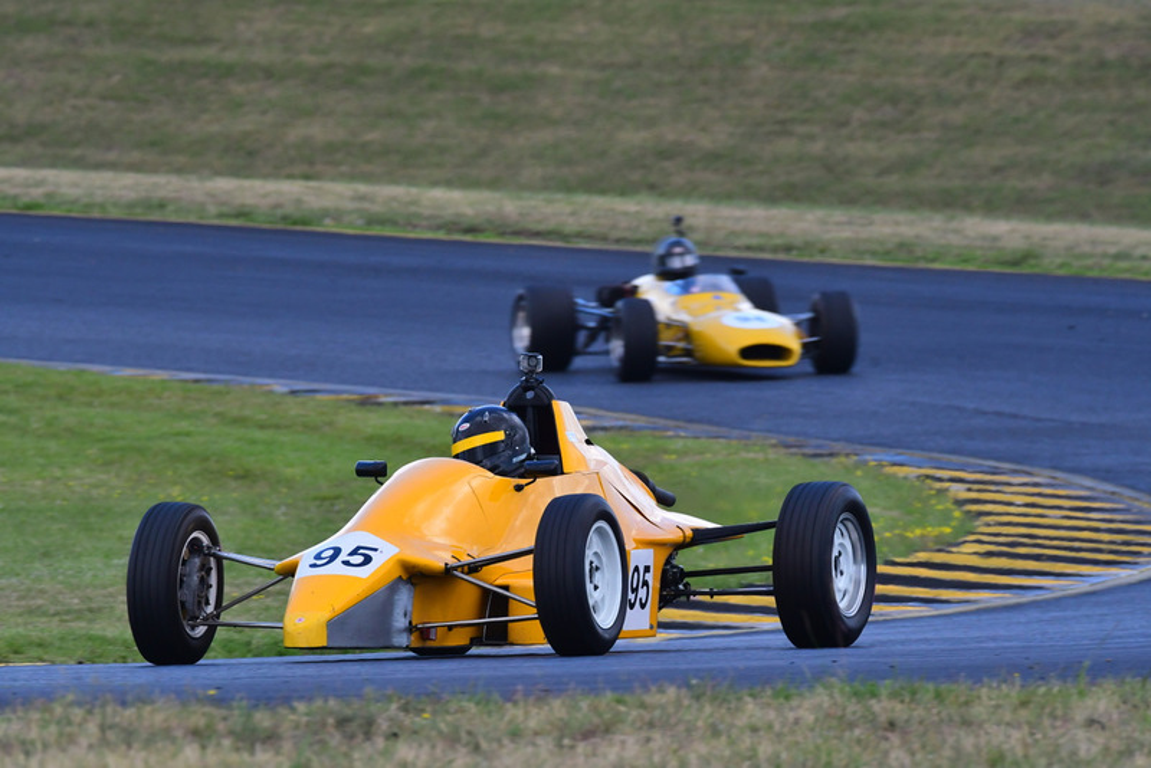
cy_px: 384
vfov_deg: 2.4
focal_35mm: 585
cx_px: 576
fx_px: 18709
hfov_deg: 3.5
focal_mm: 390
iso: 1000
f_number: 11
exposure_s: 1/640
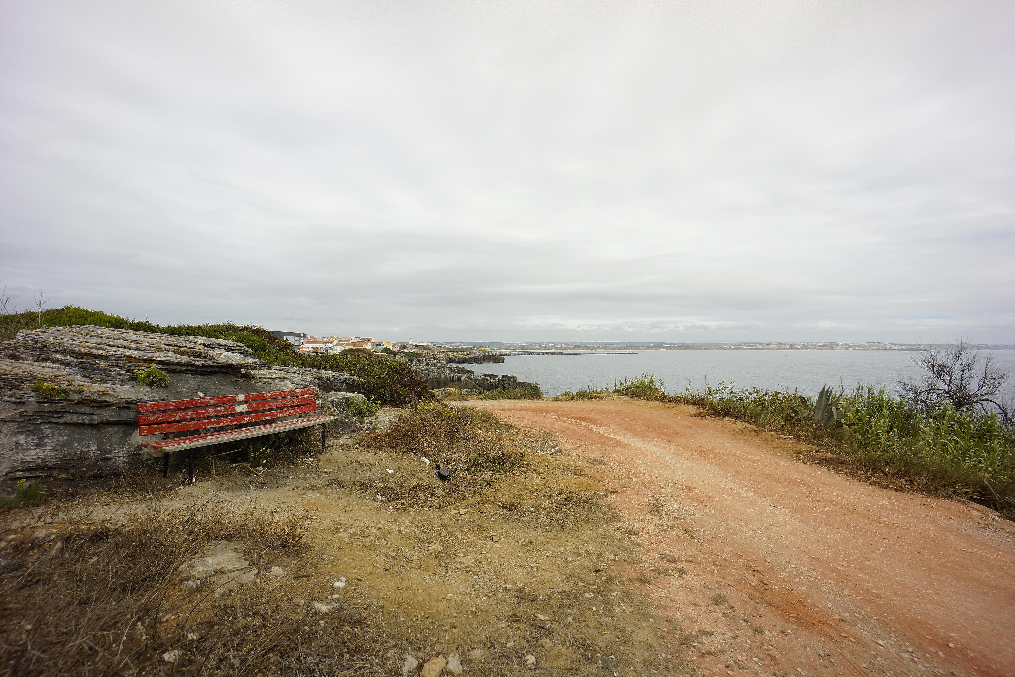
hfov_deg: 100.4
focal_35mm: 15
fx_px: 423
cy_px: 338
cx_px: 508
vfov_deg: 77.3
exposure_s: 1/640
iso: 100
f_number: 6.3
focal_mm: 10
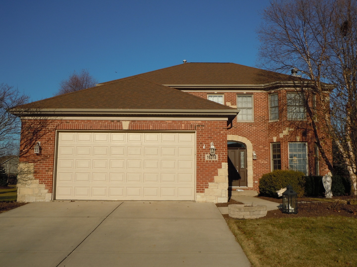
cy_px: 134
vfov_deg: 36.8
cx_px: 178
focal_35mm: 39
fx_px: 402
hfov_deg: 47.9
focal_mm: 6.9
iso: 100
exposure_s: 1/320
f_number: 8.6
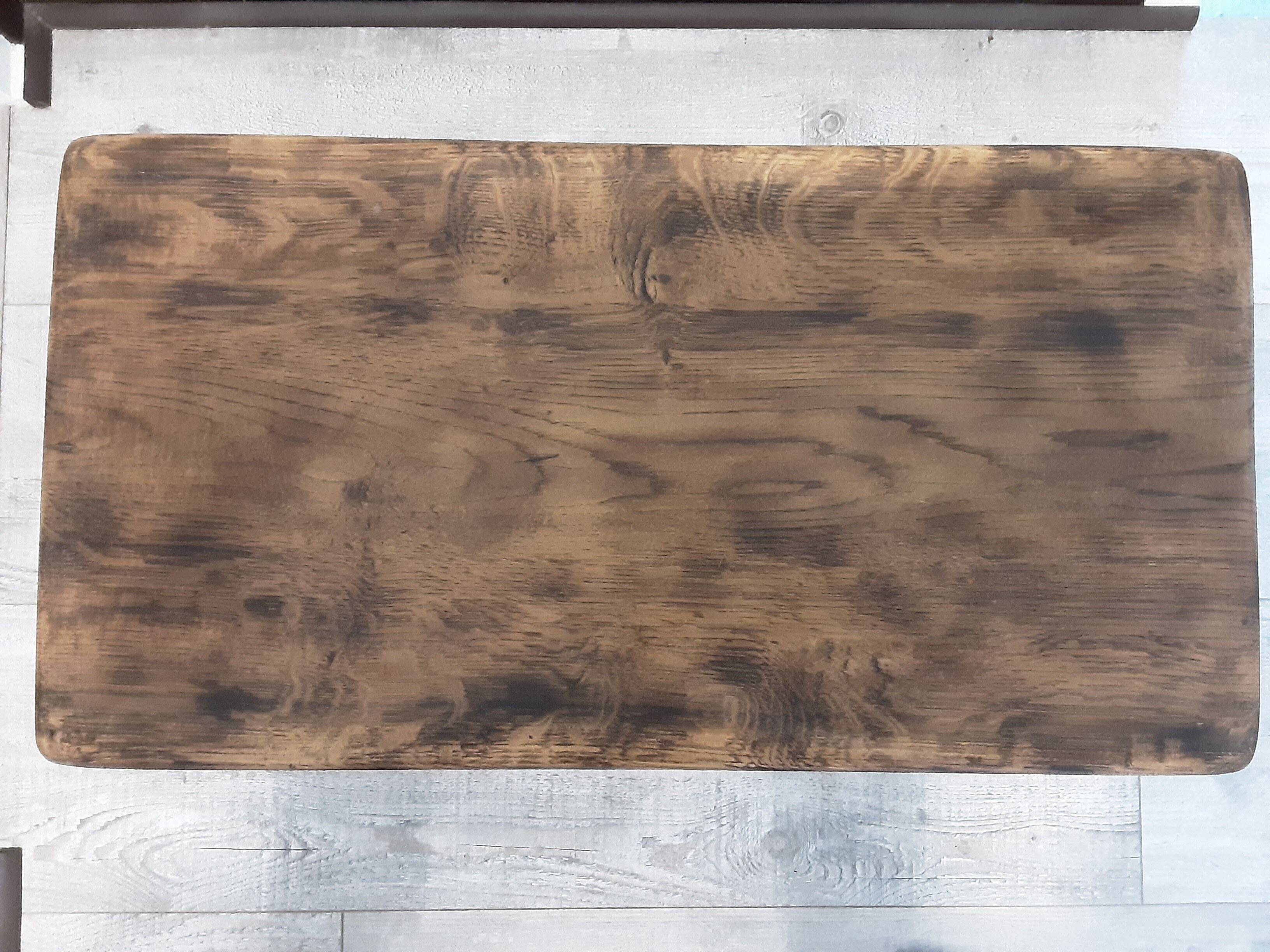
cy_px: 476
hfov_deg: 63.4
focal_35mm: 28
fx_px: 1027
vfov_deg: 49.7
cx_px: 635
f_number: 1.9
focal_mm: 2.9
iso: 500
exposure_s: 1/20
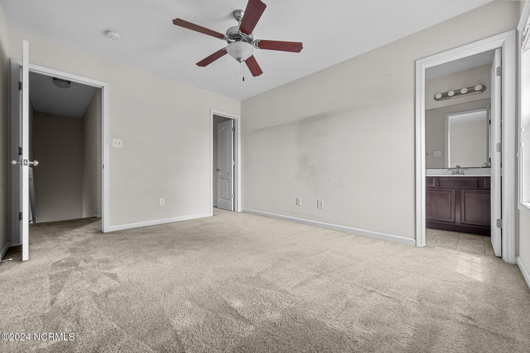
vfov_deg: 81.2
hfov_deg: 104.3
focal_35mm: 14
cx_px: 265
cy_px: 176
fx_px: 206
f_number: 7.1
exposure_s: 1/6
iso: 800
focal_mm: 14
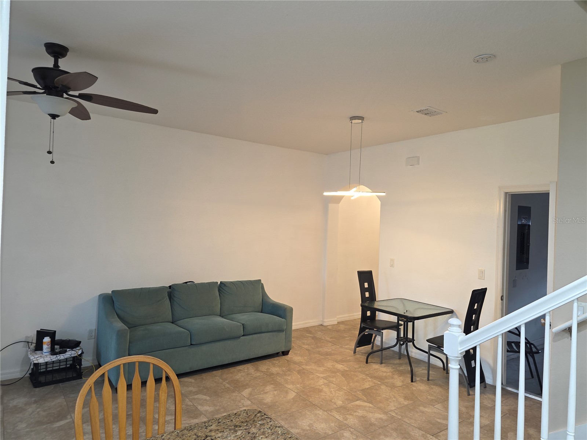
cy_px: 220
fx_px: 390
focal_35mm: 23
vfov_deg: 58.9
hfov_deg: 73.9
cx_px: 294
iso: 100
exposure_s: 1/30
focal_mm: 6.3
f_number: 1.7
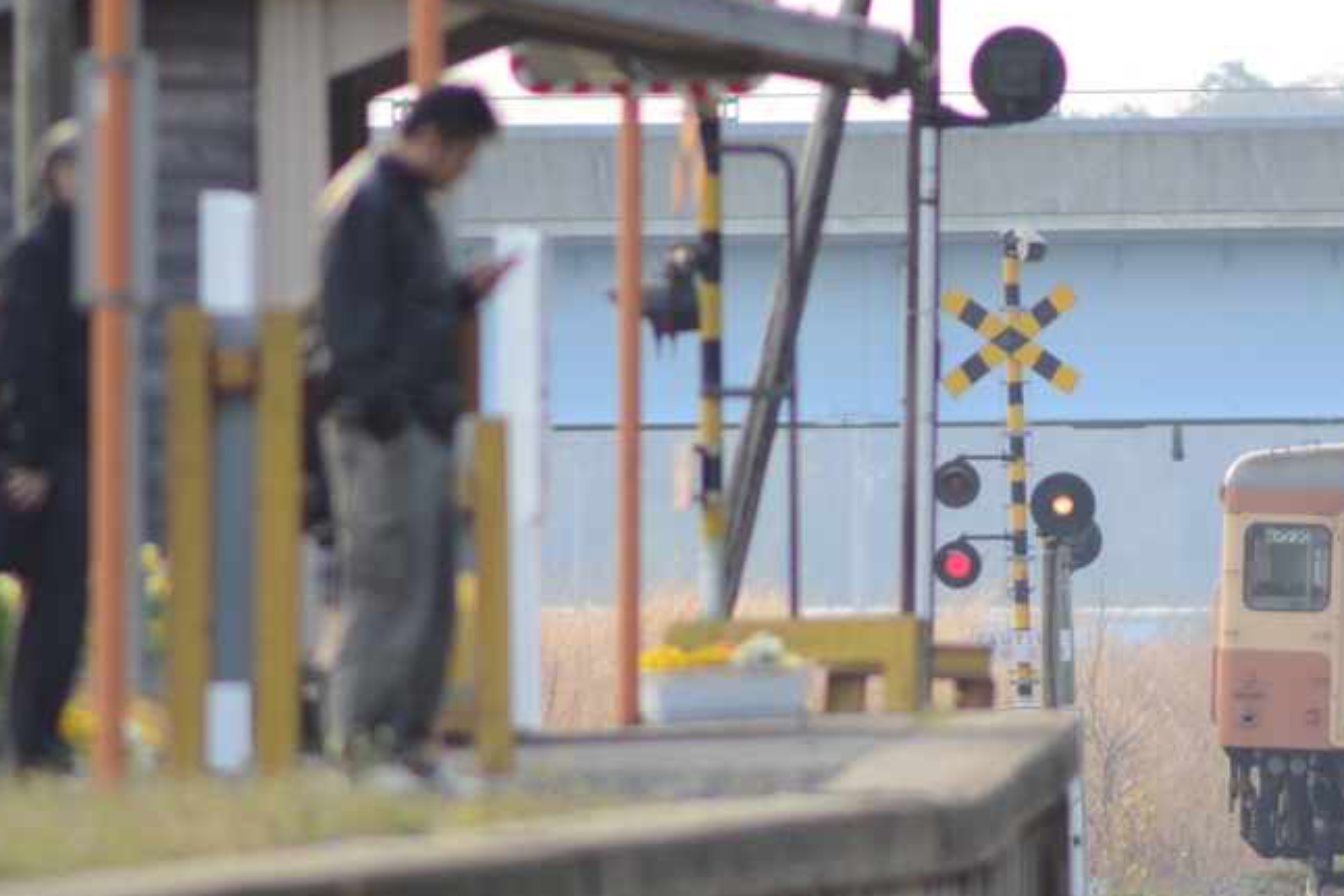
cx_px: 1007
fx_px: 47906
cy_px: 655
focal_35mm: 1283
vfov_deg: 1.1
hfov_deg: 1.6
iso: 160
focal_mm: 300
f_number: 4
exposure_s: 1/250
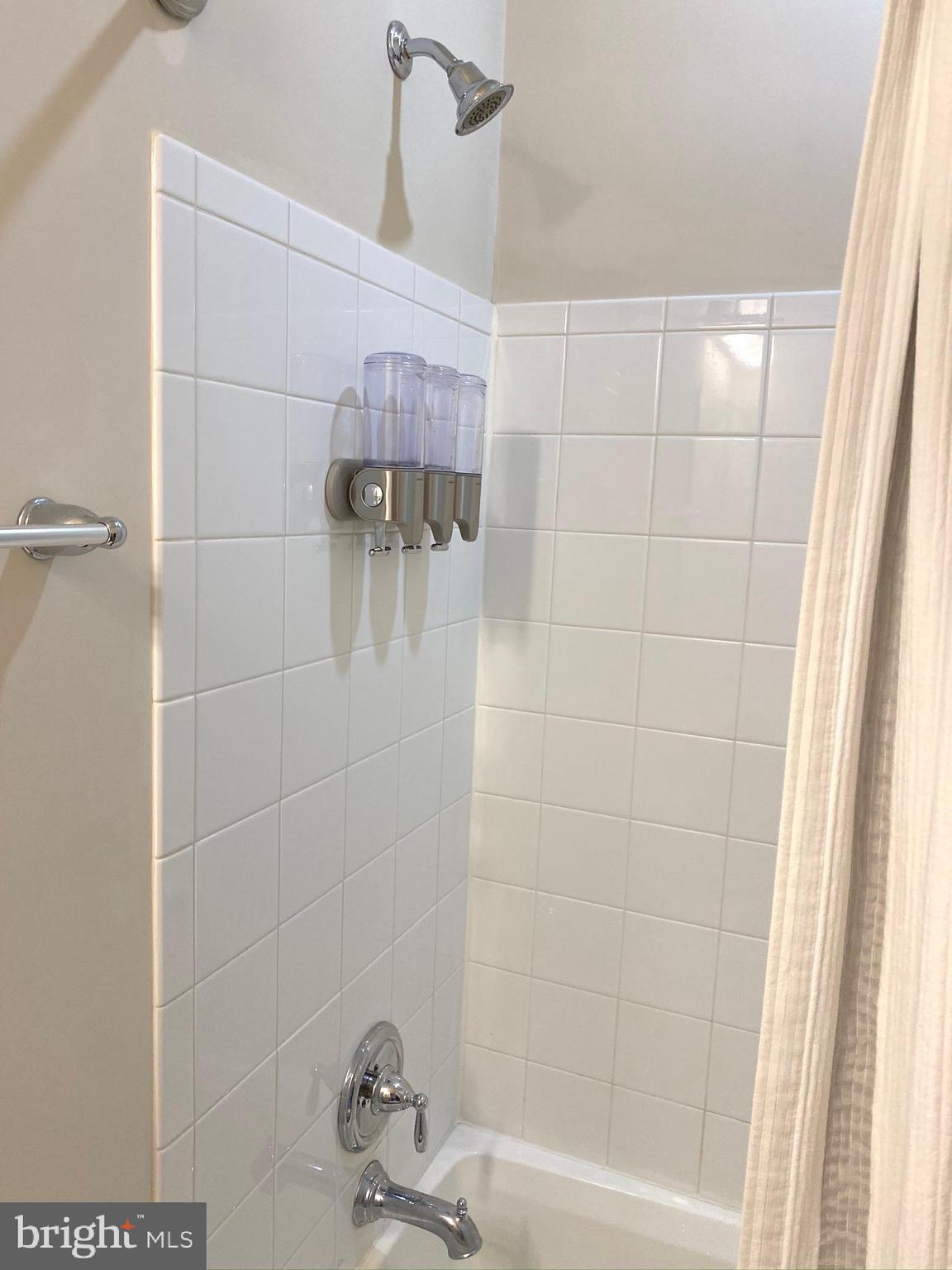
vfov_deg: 67.3
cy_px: 635
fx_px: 953
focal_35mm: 26
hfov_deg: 53.1
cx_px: 476
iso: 125
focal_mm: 4.25
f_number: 1.8
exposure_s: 1/120
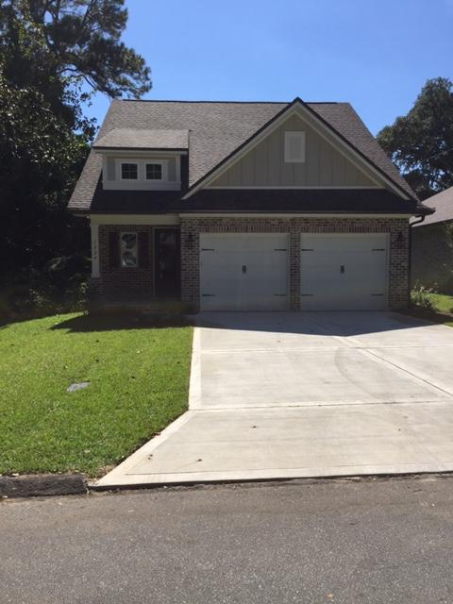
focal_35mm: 29
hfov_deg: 48.2
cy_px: 302
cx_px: 226
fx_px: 506
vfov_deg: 61.7
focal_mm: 4.15
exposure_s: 1/2825
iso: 32
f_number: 2.2
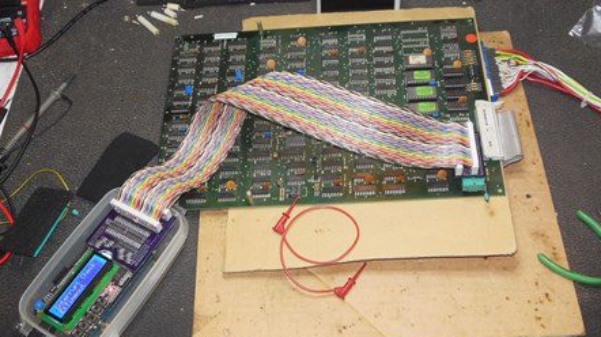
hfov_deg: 48.4
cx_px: 300
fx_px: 669
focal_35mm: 42
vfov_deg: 28.2
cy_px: 118
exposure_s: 1/30
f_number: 3.6
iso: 200
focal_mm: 6.8
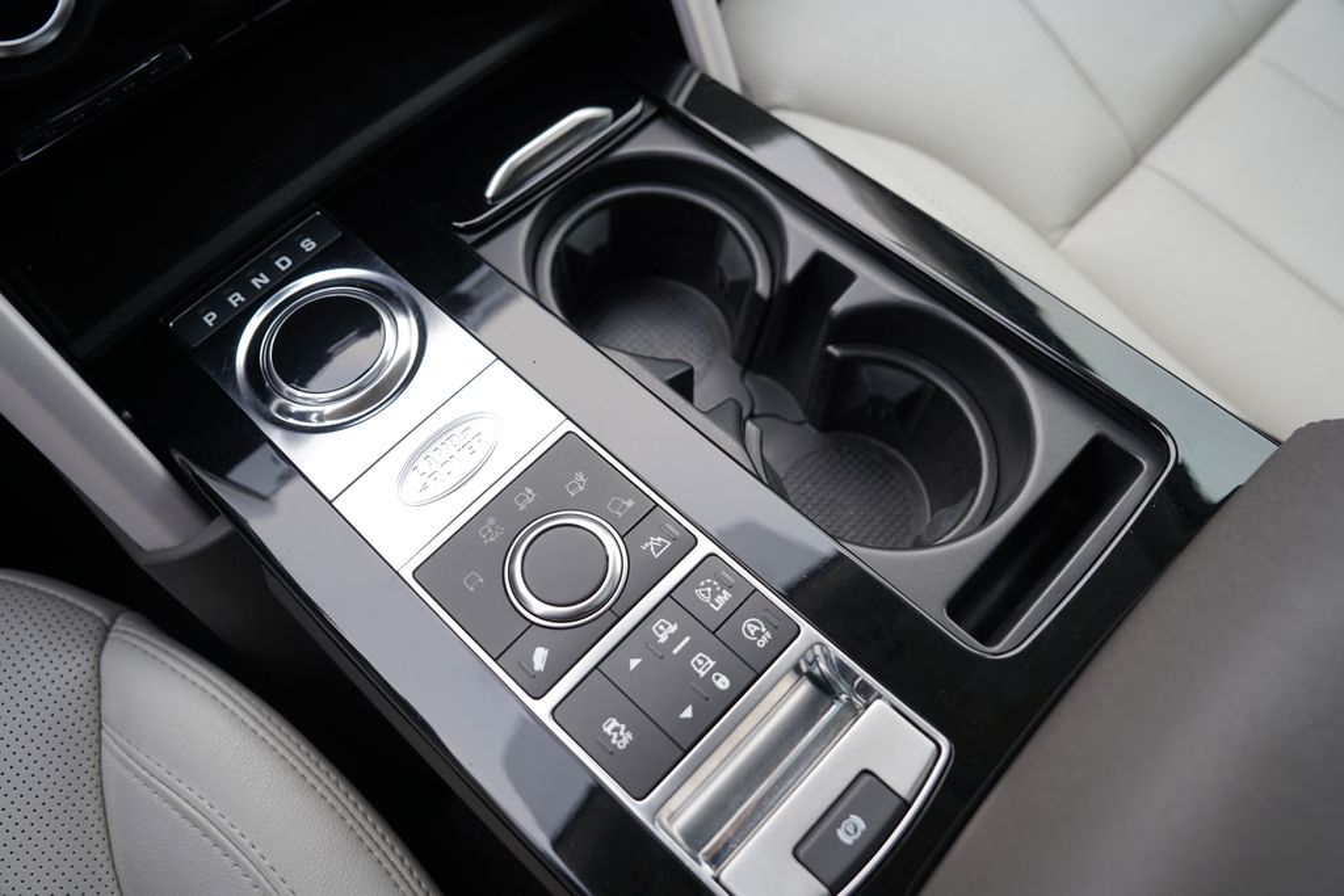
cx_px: 672
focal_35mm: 28
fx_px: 1045
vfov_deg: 46.4
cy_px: 448
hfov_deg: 65.5
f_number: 4
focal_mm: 28
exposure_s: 1/60
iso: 400
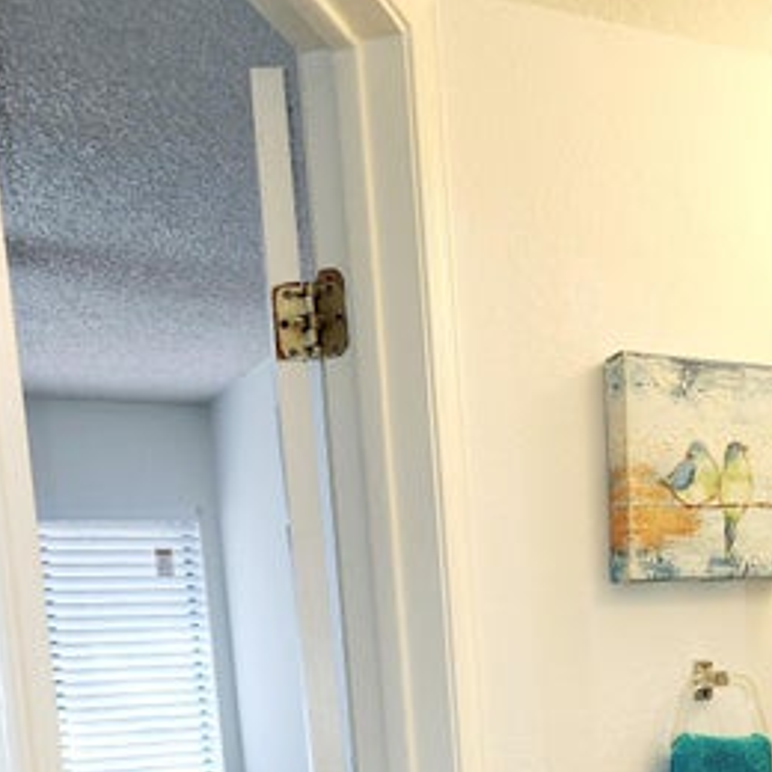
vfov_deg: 30.4
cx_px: 508
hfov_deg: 33.8
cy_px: 852
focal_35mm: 50
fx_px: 1262
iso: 80
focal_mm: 6.4
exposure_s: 1/60.2
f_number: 1.8
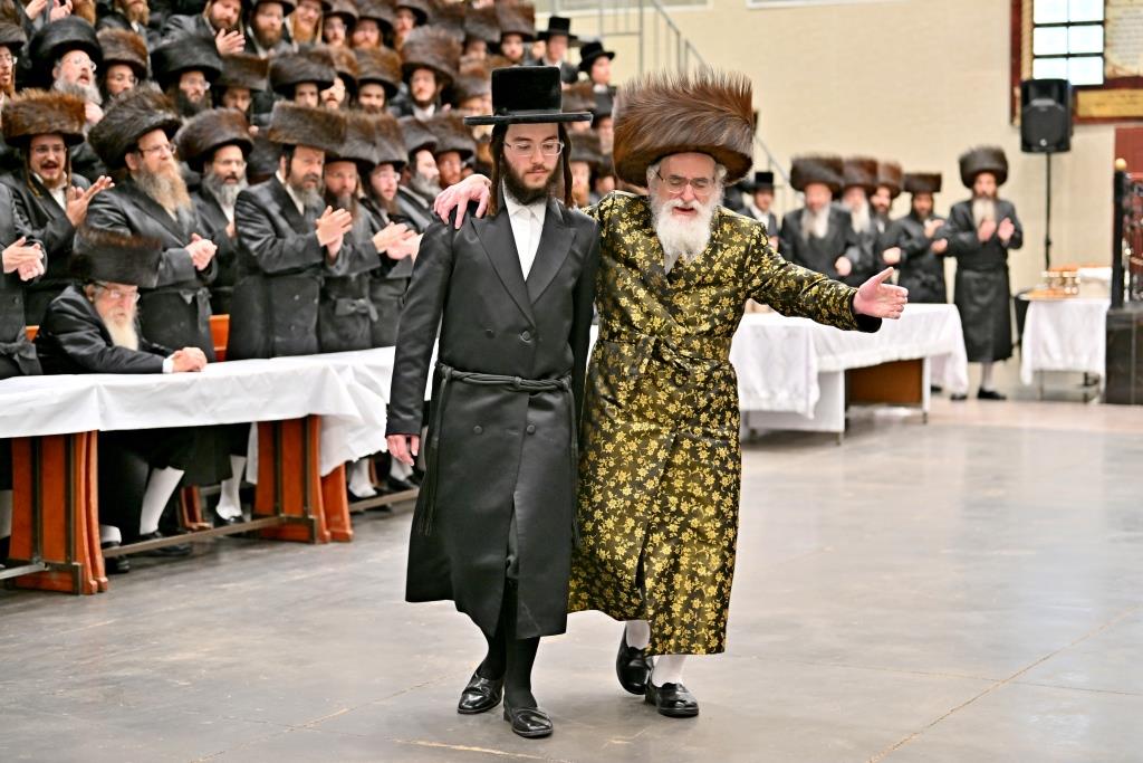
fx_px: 2223
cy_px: 382
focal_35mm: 70
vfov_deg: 19.5
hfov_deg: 28.8
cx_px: 572
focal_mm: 70
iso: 400
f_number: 2.8
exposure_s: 1/200
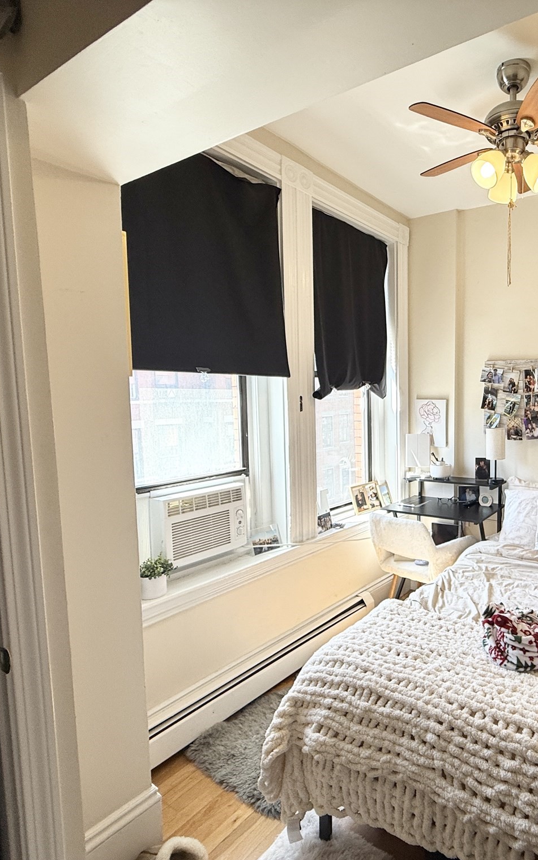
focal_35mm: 20
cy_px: 434
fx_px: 469
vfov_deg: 85.1
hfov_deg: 55.5
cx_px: 430
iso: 64
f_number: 2.2
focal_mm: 2.22
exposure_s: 1/120
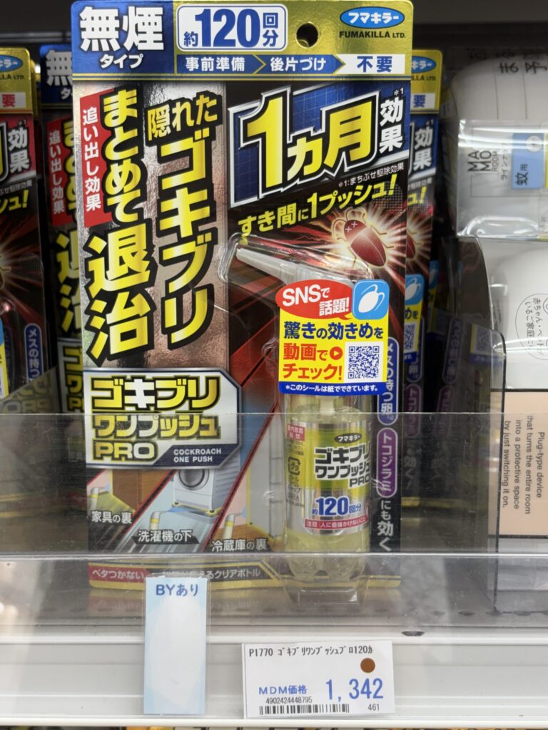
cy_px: 365
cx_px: 274
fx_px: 1098
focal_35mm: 52
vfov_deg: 36.8
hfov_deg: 28.0
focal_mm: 5.96
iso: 40
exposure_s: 1/50
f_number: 1.6
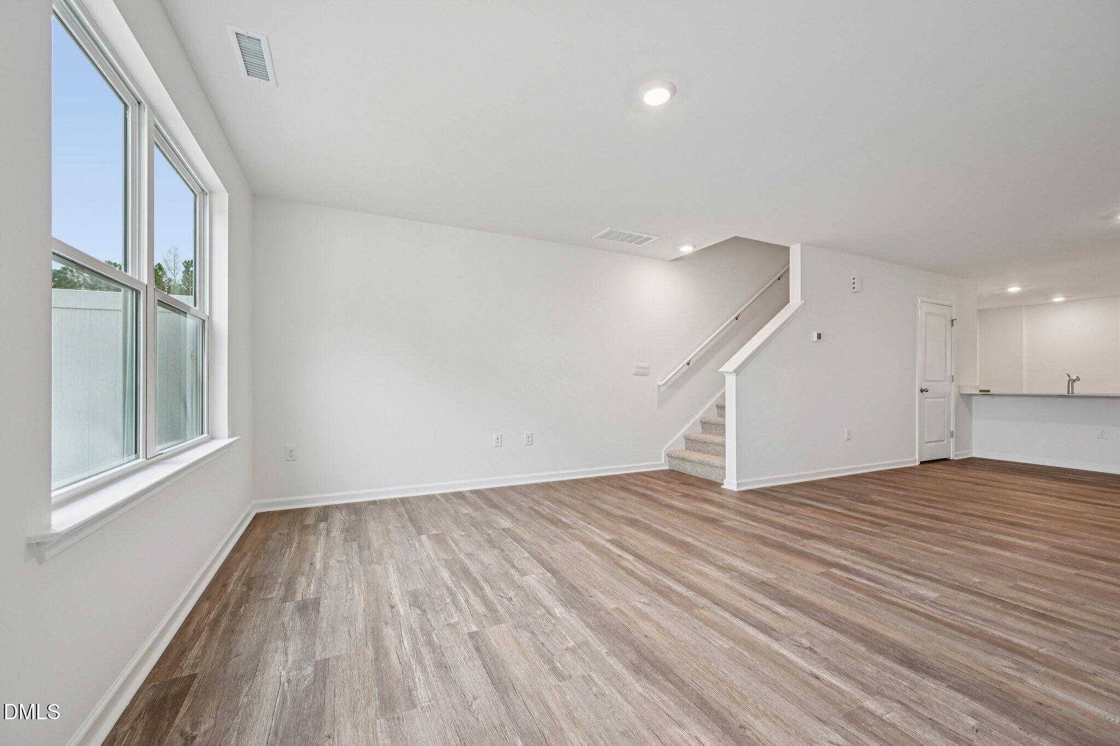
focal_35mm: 14
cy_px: 373
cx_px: 560
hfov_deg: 104.3
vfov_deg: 81.2
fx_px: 435
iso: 280
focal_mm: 14
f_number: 8
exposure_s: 1/15
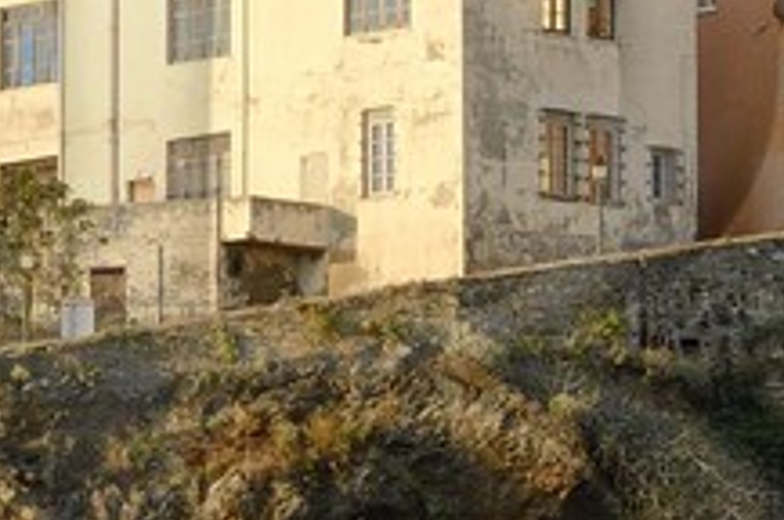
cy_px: 401
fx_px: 7067
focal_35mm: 325
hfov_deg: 6.3
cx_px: 907
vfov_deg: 4.2
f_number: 9
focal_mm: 44
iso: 200
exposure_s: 1/200
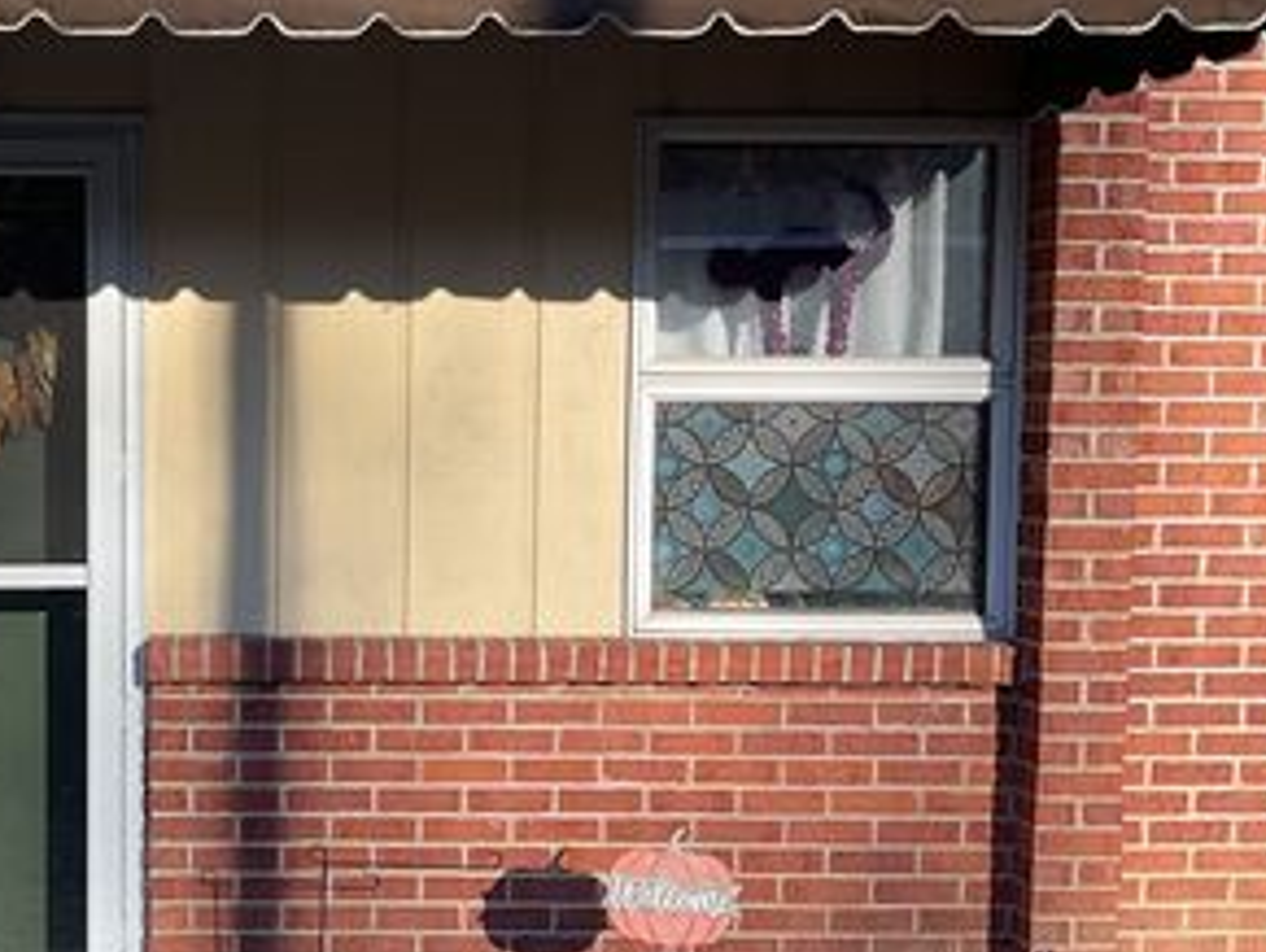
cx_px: 258
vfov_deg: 29.1
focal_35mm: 50
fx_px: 1830
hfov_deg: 36.9
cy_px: 522
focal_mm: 3
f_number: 1.8
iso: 16
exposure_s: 1/514
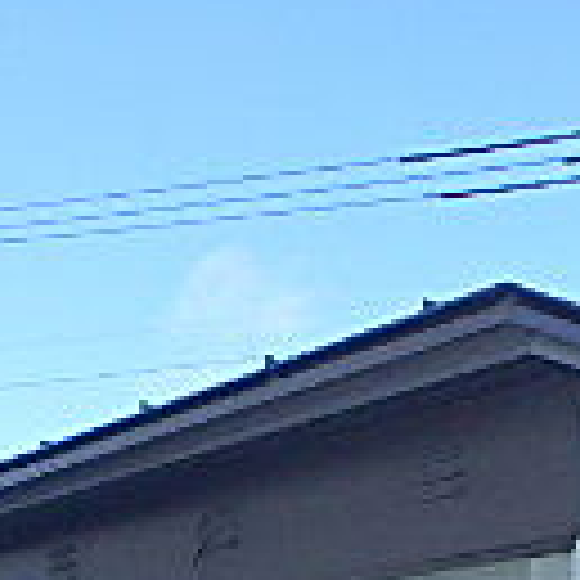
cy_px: 908
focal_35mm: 92
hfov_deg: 18.9
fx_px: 1744
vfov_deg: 16.9
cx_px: 279
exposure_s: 1/800
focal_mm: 3.7
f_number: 3.5
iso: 125
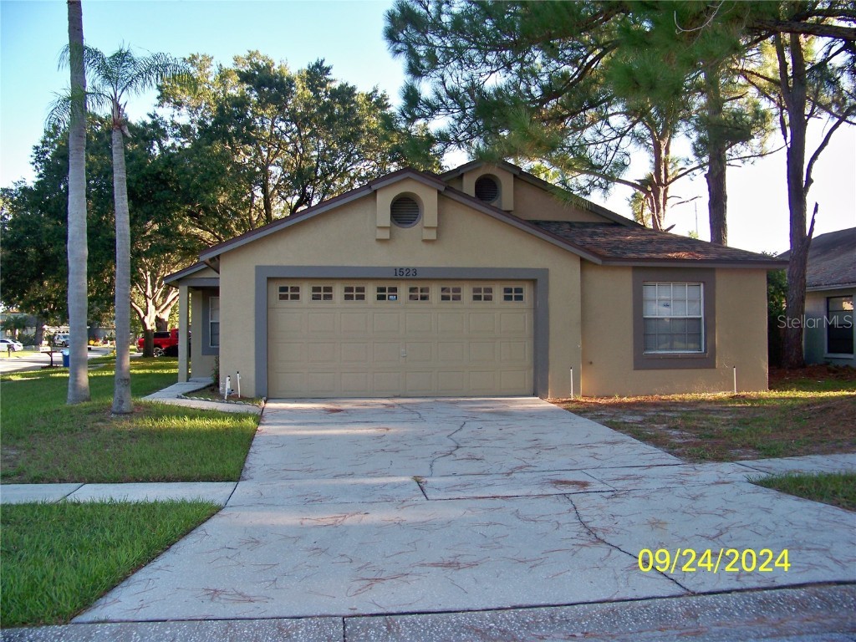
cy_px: 321
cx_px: 428
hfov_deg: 55.4
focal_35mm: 33
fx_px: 816
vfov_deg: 42.9
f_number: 2.8
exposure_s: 1/160
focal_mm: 5.85
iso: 64
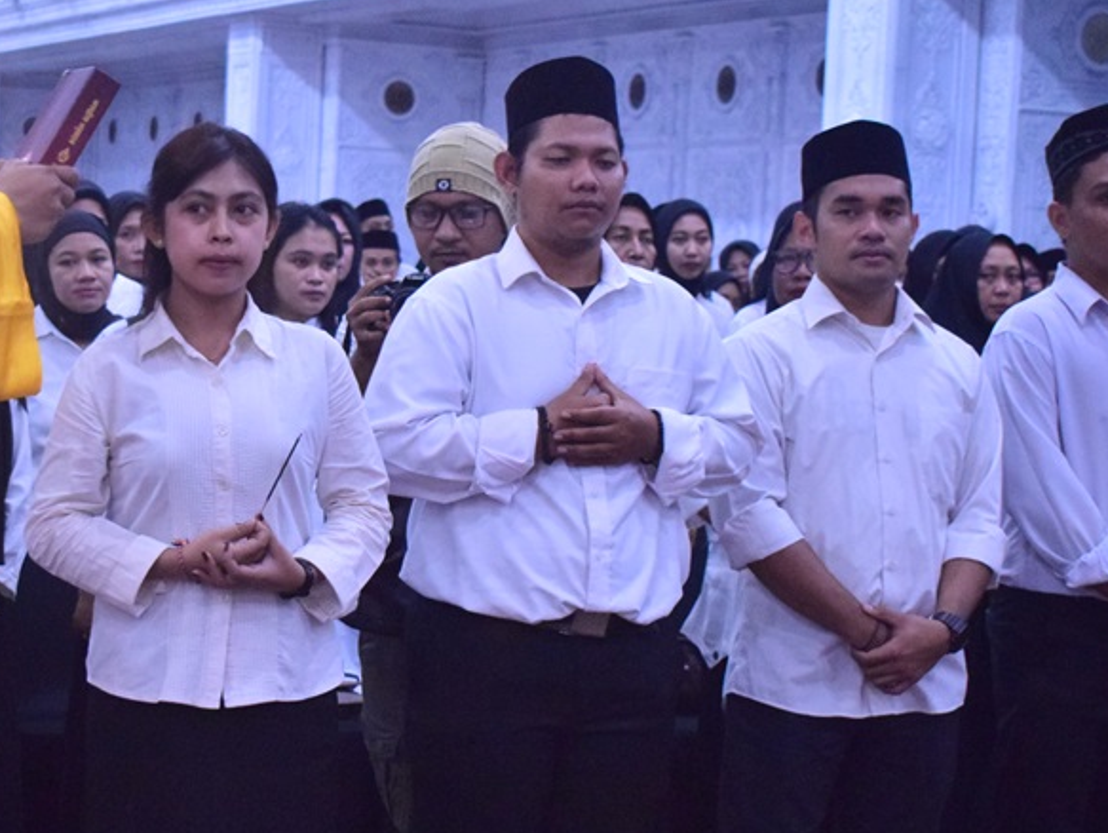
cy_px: 464
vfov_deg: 15.7
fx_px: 3011
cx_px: 407
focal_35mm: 94
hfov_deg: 20.8
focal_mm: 38
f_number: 4.8
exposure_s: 1/200
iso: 4000
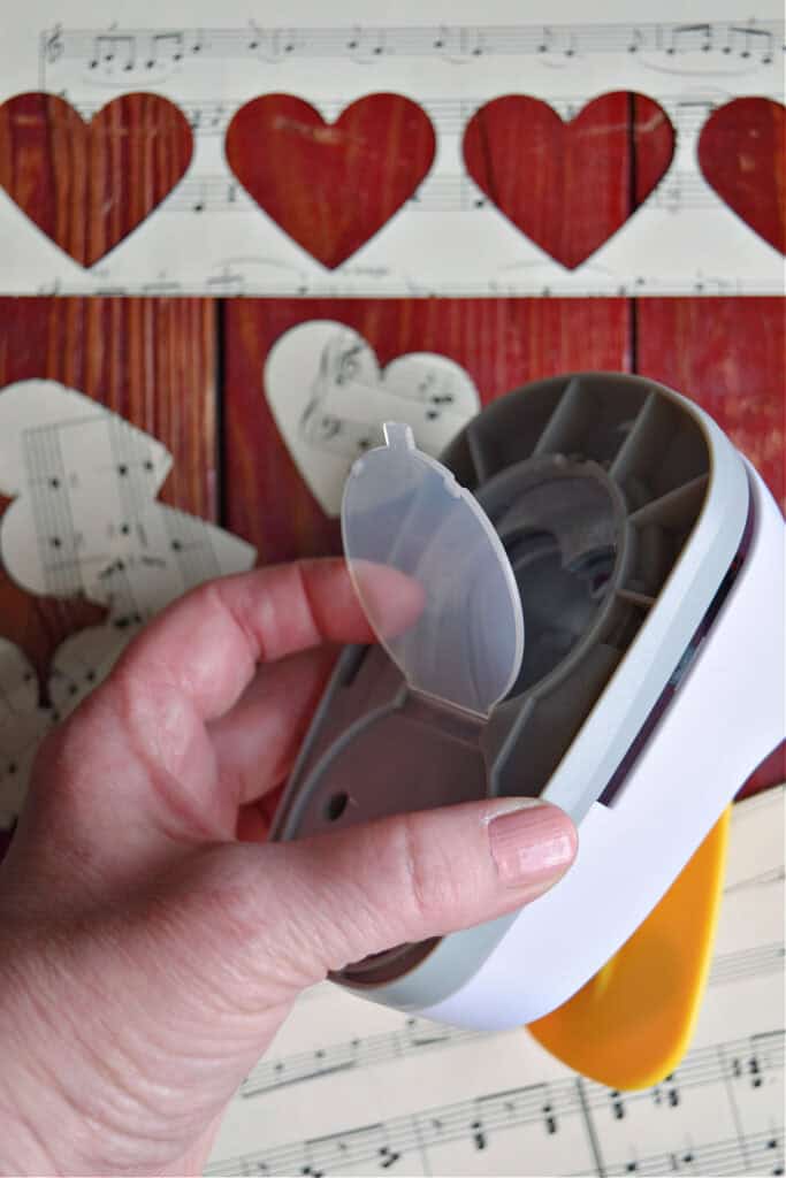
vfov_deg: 35.0
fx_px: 1866
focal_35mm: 57
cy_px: 589
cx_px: 393
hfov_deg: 23.8
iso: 400
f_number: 5
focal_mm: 38
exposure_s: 1/100
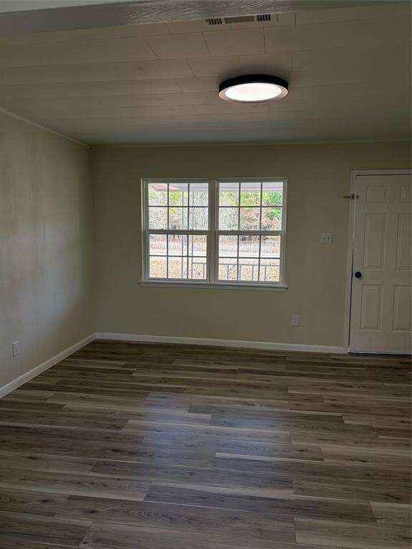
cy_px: 274
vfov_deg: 67.3
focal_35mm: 26
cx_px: 206
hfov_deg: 53.1
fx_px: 413
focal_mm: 5.96
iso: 32
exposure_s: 1/128
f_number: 1.6
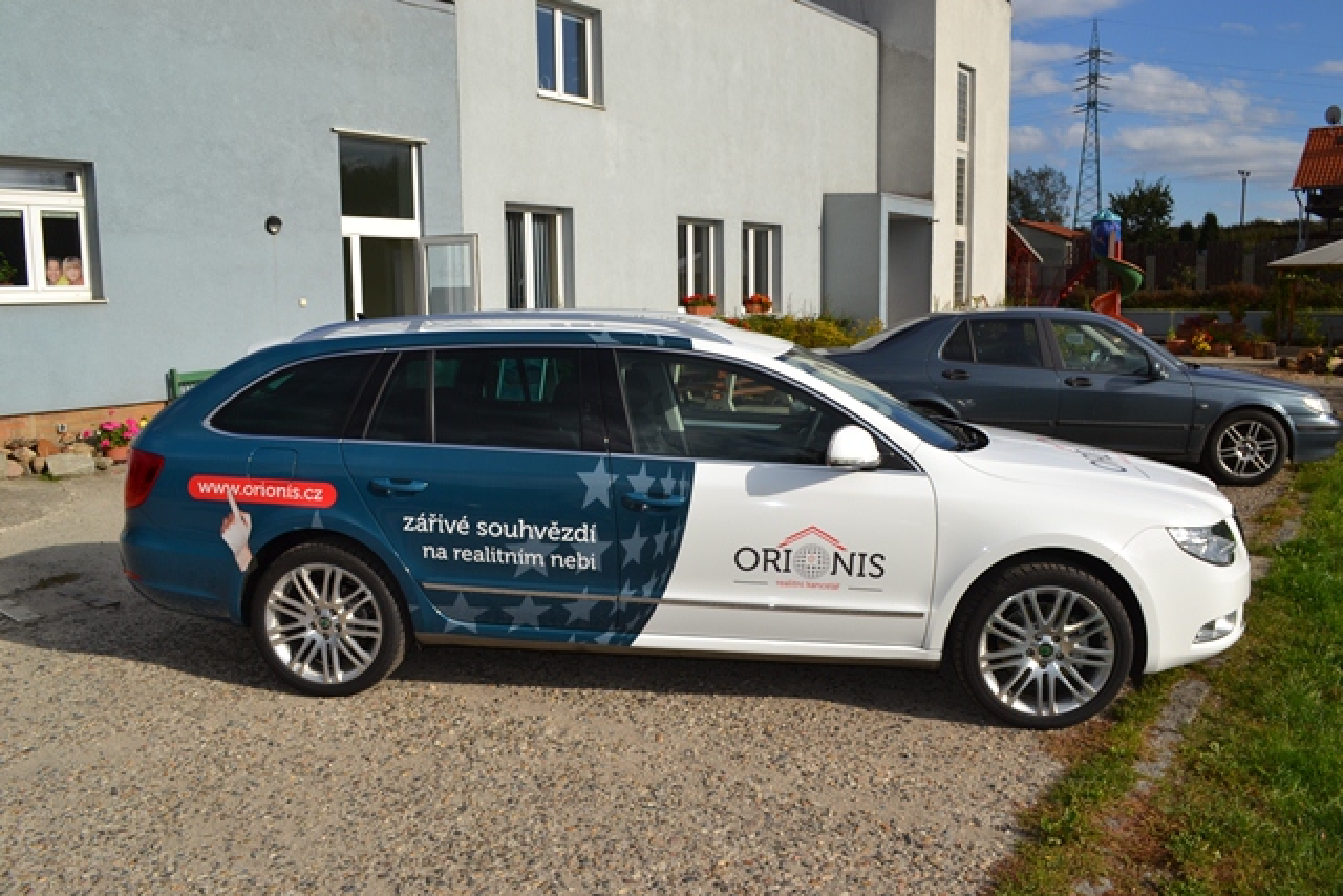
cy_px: 448
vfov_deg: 48.0
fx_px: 1007
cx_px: 672
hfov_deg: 67.4
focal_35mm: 27
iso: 100
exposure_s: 1/200
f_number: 9
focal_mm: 18
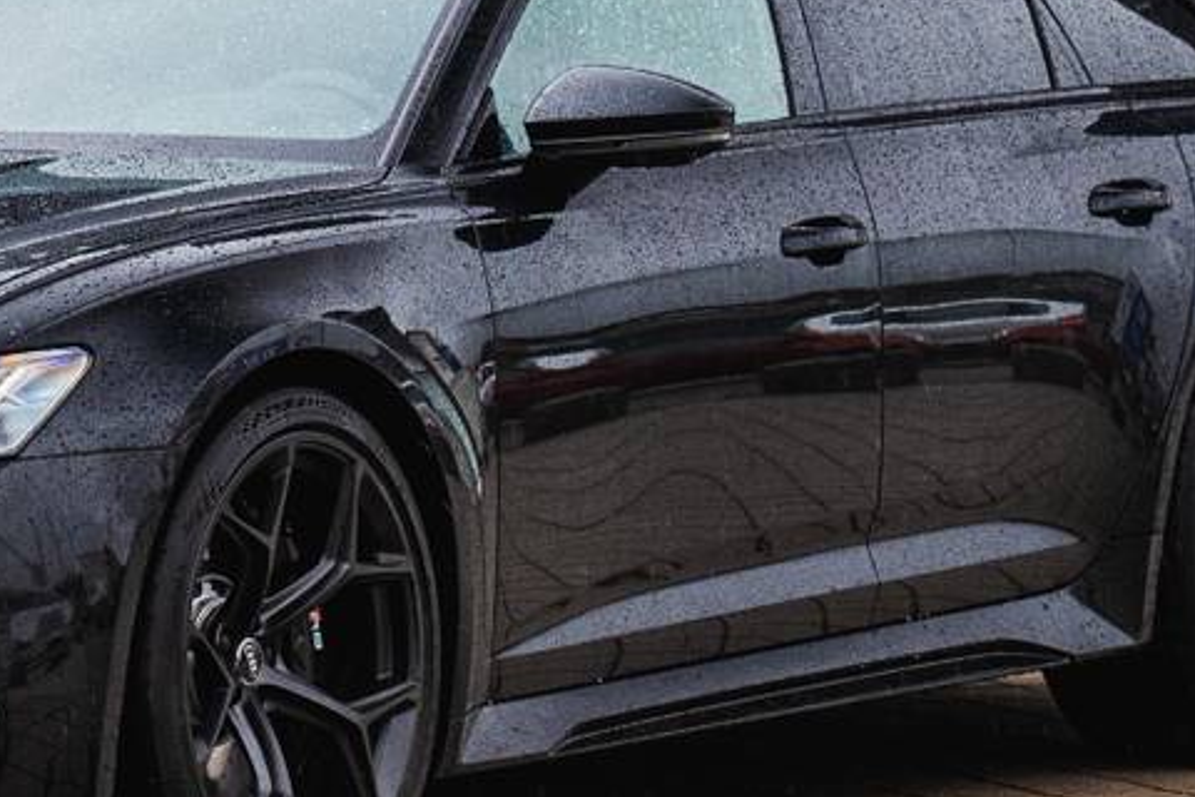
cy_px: -391
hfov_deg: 8.2
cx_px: -212
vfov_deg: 5.5
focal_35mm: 248
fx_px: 8232
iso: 1250
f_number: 5.6
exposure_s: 1/400
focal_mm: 62
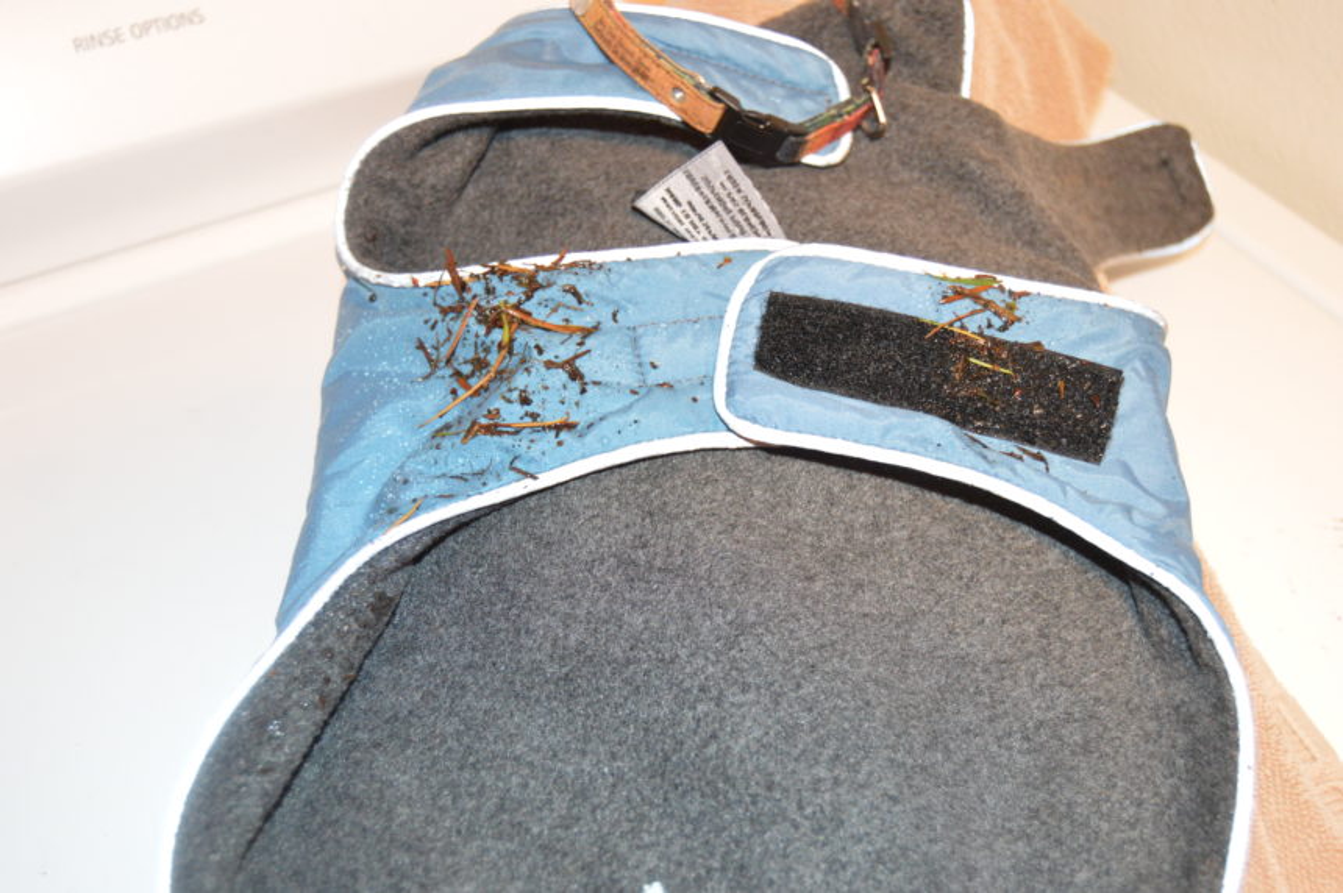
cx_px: 672
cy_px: 446
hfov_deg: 49.6
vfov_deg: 34.2
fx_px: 1454
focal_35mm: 39
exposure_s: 1/60
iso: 2000
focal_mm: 26
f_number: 4
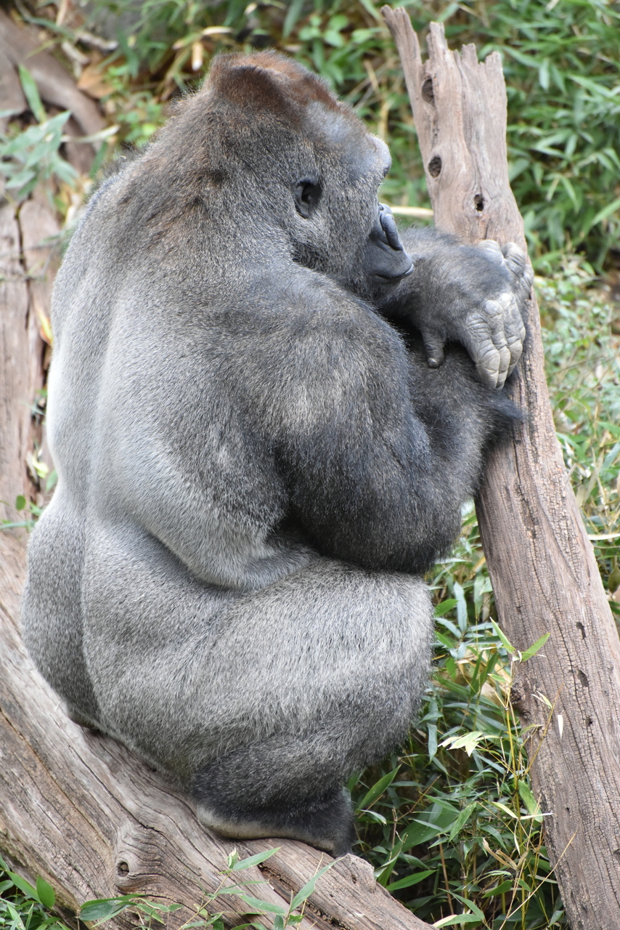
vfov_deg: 7.6
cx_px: 310
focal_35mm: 270
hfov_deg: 5.1
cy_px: 465
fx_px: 6971
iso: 4000
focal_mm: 270
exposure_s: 1/640
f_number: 5.6
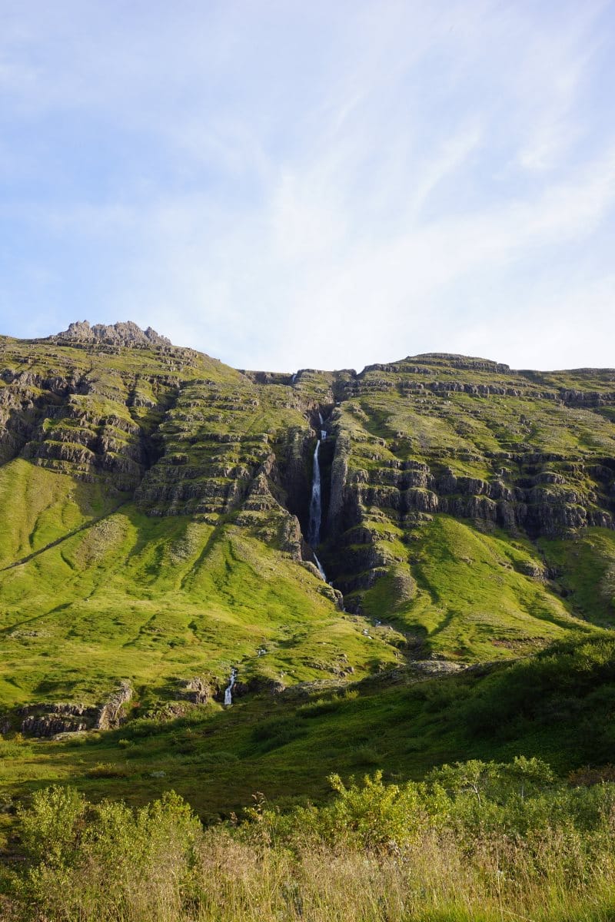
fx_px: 922
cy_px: 461
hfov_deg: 36.9
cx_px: 308
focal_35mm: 36
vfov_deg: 53.1
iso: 100
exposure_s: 1/80
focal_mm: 24
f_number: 7.1
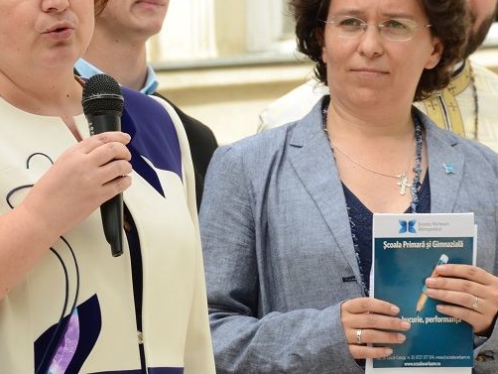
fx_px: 4851
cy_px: 176
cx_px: 65
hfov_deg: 5.9
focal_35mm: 337
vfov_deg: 4.4
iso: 100
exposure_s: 1/50
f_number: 8
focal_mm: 98
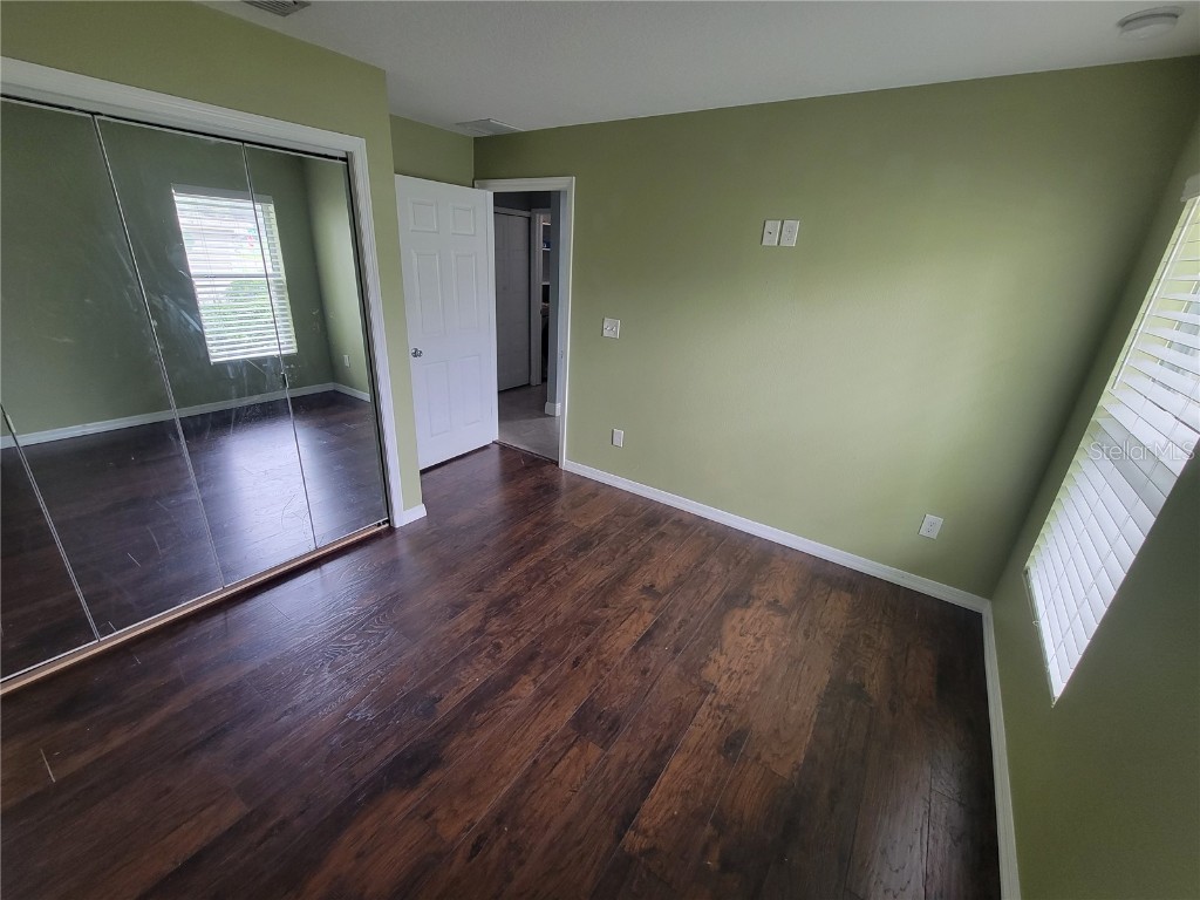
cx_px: 600
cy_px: 450
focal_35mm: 13
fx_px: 451
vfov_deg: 89.9
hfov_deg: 106.2
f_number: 2.2
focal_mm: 2.2
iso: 200
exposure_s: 1/60
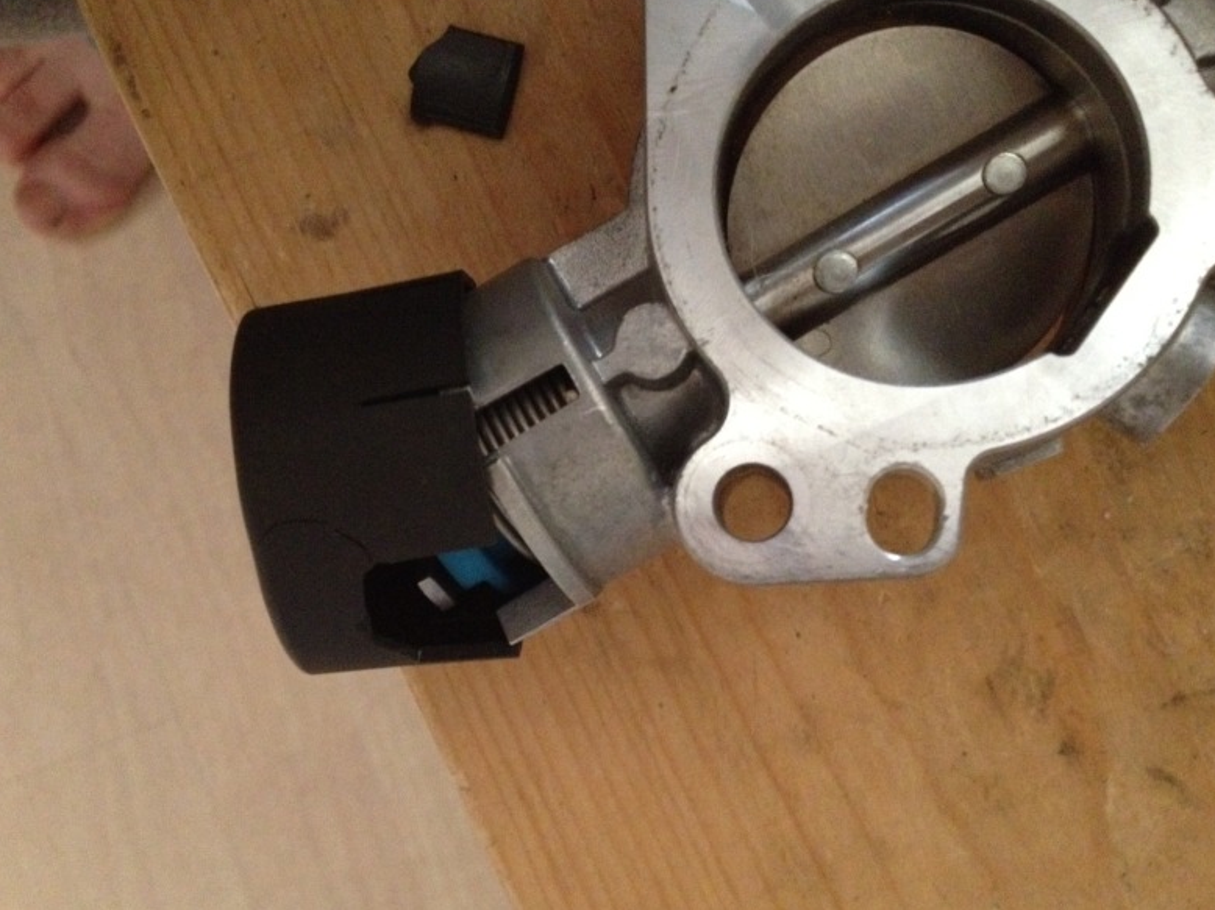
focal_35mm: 36
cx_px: 598
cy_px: 460
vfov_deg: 39.6
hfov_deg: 51.4
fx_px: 1263
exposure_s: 1/15
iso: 800
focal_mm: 4.3
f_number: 2.4
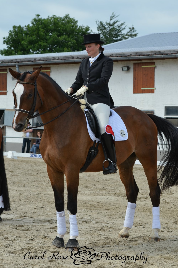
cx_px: 89
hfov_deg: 13.0
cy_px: 134
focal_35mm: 105
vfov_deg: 19.5
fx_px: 782
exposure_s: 1/1600
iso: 400
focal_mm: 70
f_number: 5.6
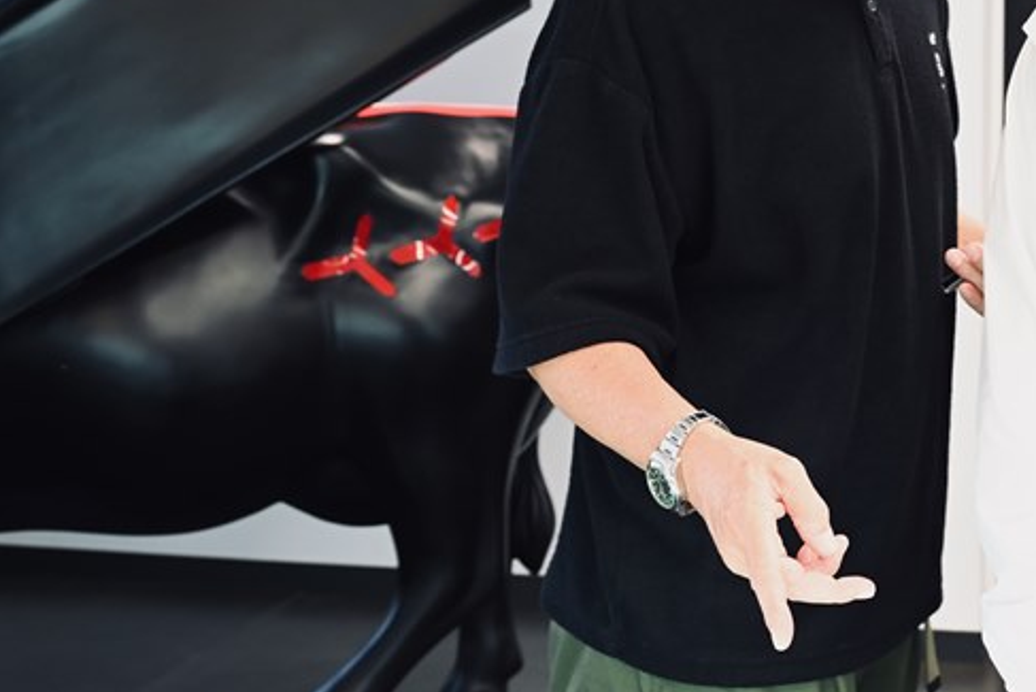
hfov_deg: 30.0
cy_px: 261
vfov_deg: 21.9
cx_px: 1051
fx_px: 1786
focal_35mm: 62
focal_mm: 29.5
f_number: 4
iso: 640
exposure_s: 1/50
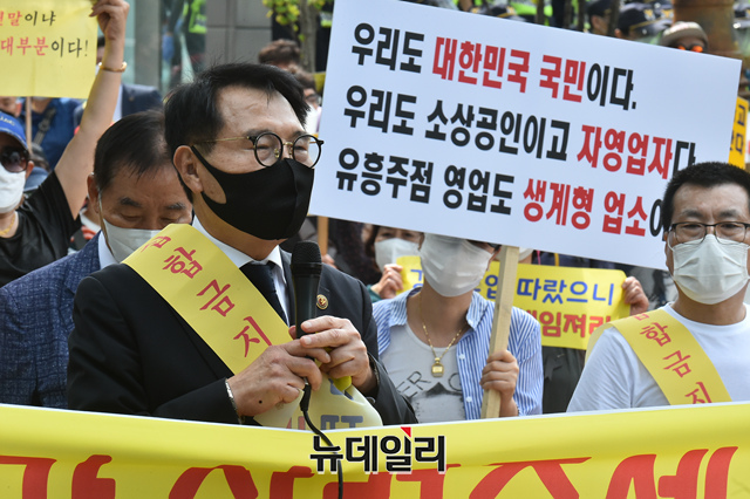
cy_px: 250
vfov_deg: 5.7
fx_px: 4997
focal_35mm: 240
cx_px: 375
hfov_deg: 8.6
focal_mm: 240
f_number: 25
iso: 2500
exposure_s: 1/250
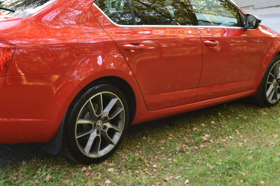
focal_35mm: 57
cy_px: 68
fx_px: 443
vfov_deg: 23.7
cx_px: 91
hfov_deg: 34.7
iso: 400
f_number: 4
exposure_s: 1/60
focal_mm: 22
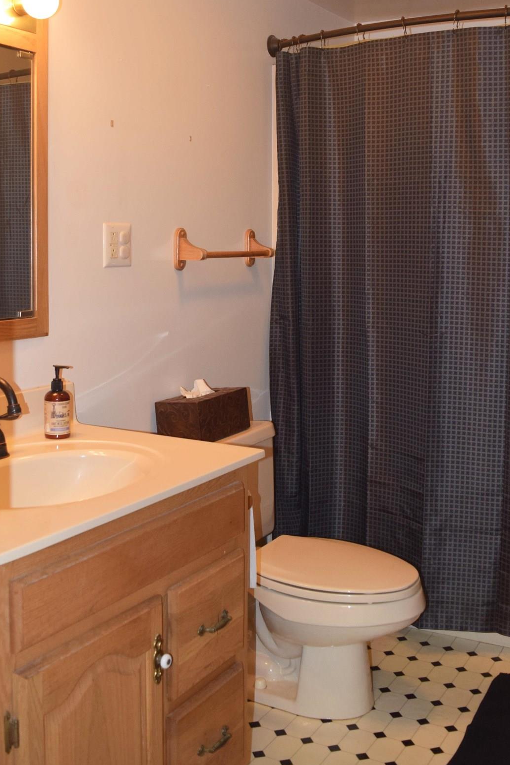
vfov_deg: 47.9
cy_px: 279
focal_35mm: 40
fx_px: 850
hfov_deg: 33.4
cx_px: 260
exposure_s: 1/80
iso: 800
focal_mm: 18
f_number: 4.5
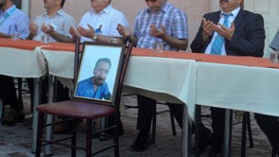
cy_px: 17
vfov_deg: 19.1
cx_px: 148
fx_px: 459
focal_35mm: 62
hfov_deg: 33.8
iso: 180
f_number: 5.6
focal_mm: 26
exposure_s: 1/125
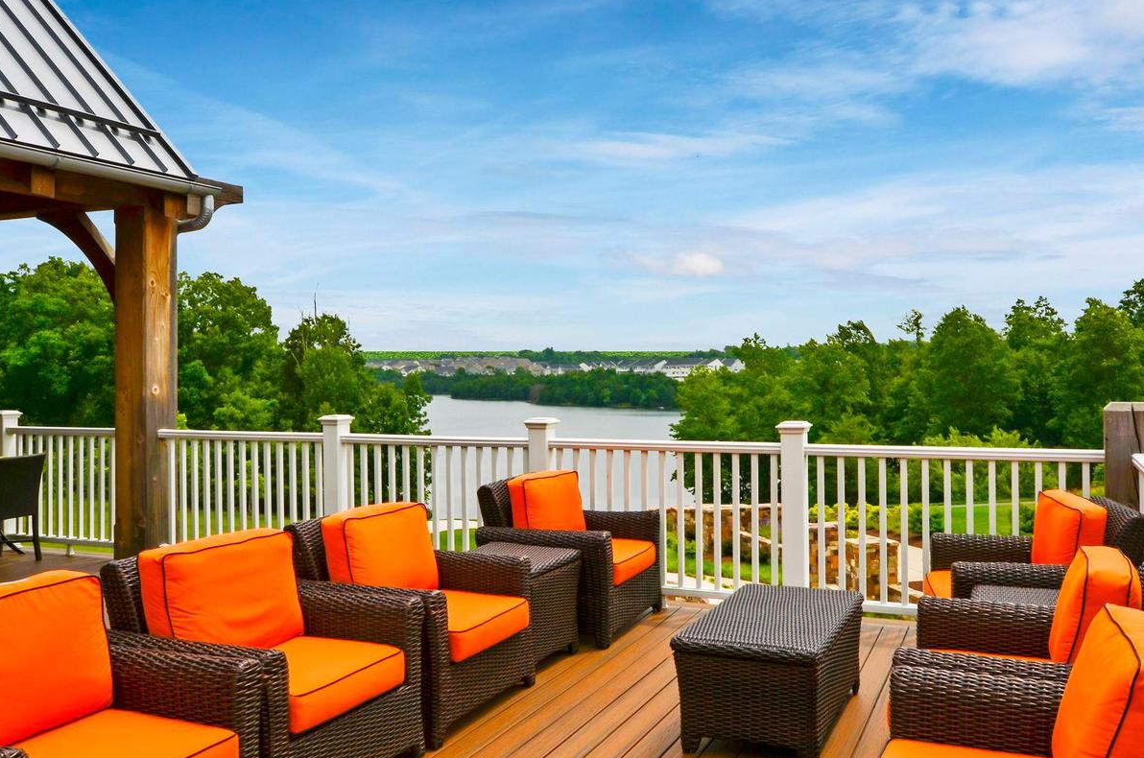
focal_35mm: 29
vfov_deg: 44.8
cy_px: 393
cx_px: 648
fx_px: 920
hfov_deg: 63.5
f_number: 14
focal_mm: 16
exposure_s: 1/200
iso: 100
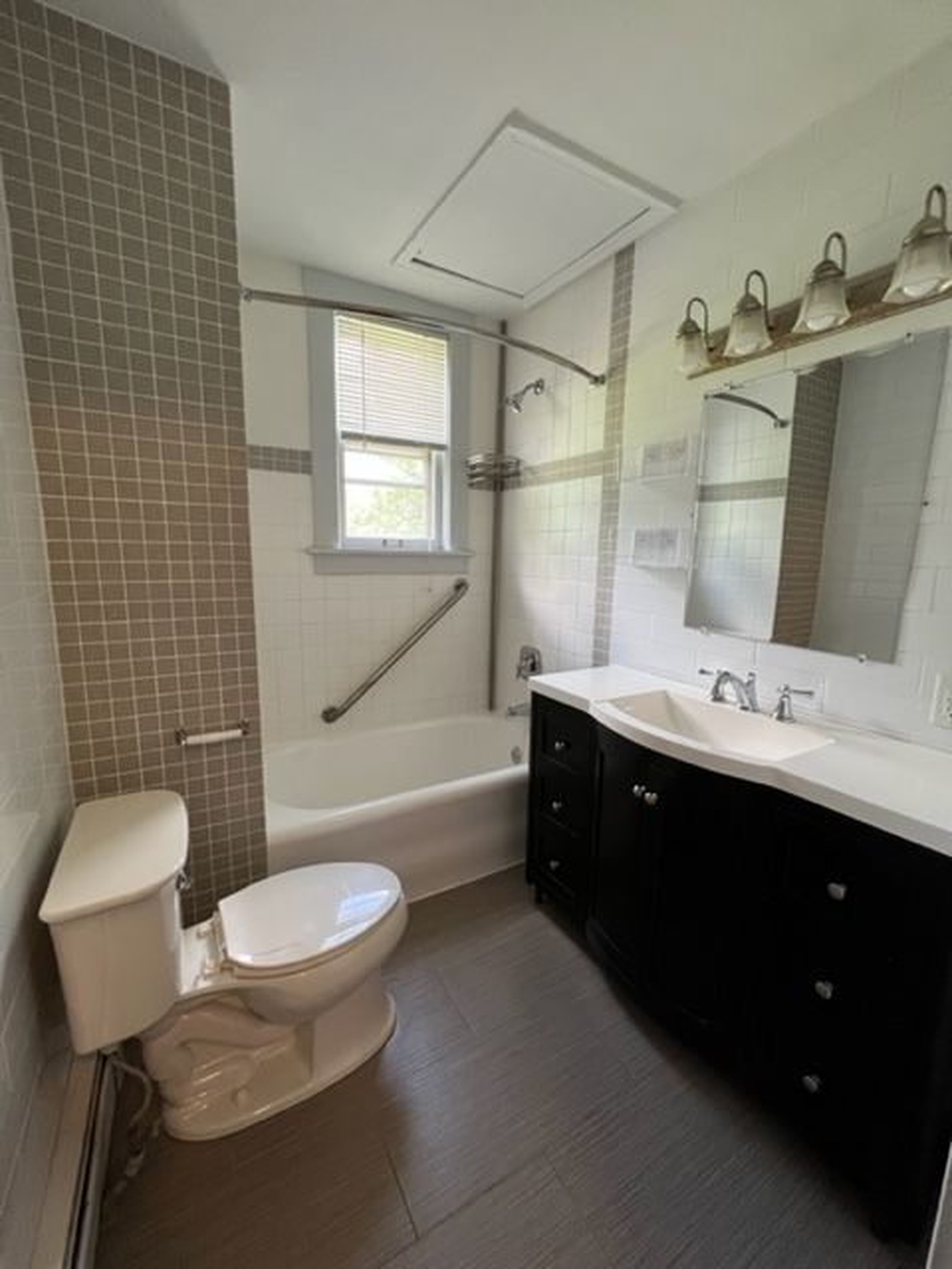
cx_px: 476
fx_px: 477
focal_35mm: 13
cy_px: 634
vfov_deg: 106.2
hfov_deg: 89.9
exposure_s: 1/60
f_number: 1.8
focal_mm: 1.57
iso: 160
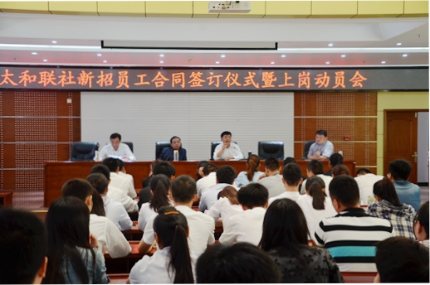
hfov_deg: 33.4
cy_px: 142
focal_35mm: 60
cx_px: 215
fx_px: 716
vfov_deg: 22.6
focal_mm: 40
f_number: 4.5
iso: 400
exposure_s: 1/60
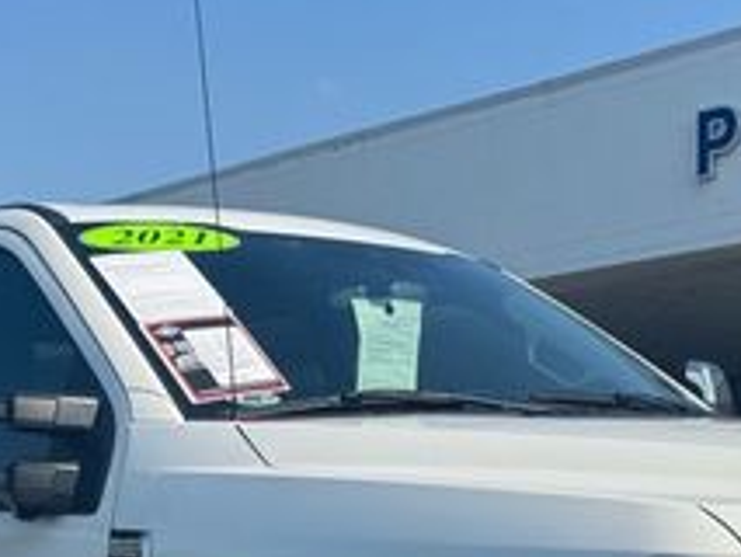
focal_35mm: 72
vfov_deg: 18.6
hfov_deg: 27.0
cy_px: 773
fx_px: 1542
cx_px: 362
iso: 80
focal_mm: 6.76
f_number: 1.78
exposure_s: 1/4049
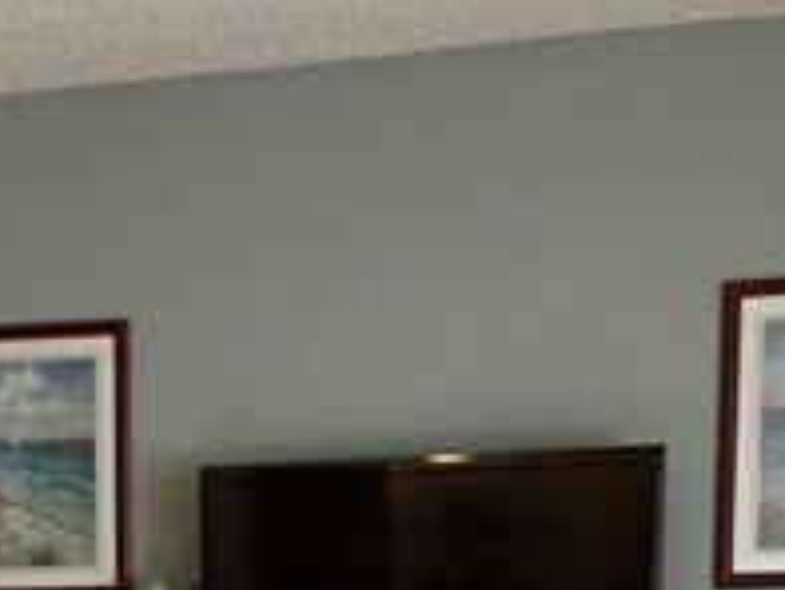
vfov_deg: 14.7
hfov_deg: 19.9
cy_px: 885
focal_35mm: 94
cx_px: -96
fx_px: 2133
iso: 160
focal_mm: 4.15
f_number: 2.2
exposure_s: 1/30
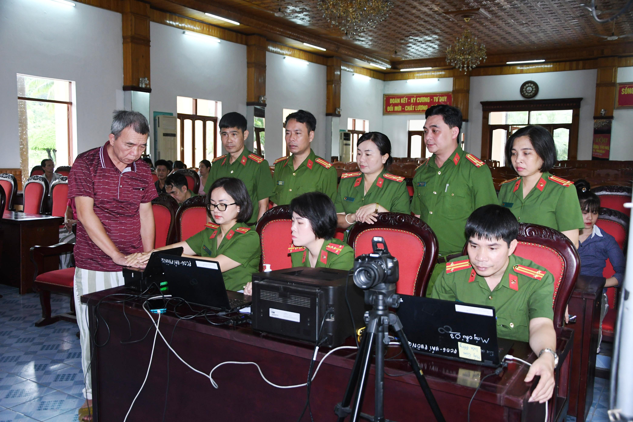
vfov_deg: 40.0
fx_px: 580
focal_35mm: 33
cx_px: 316
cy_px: 211
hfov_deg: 57.2
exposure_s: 1/250
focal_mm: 22
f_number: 3.8
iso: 1250
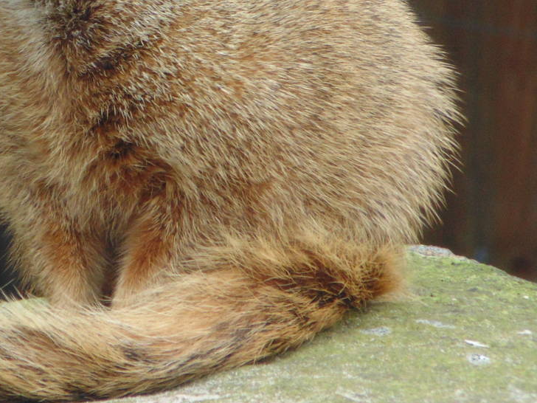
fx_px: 16614
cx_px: 30
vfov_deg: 1.4
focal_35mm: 1071
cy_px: 6
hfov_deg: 1.9
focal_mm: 87.3
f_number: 5.9
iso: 200
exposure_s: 1/80
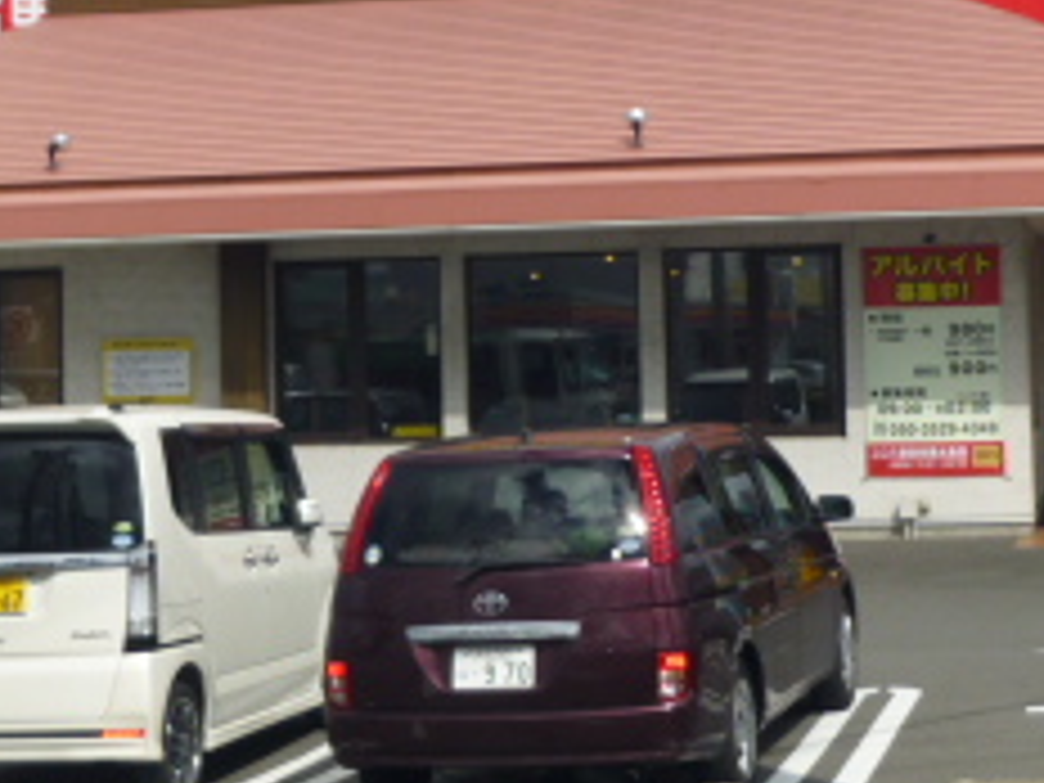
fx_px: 2413
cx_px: 698
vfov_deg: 18.4
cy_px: 234
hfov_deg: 24.3
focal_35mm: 80
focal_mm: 5.2
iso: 100
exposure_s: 1/250
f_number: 9
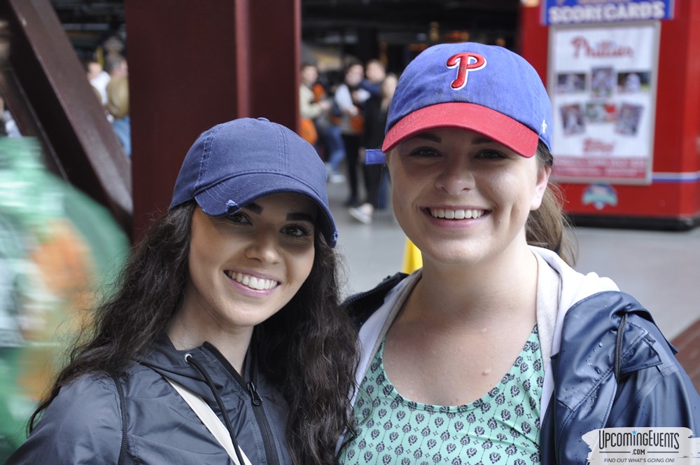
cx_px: 350
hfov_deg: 29.9
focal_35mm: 68
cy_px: 232
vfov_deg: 20.1
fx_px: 1311
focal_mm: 45
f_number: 5
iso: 400
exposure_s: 1/25
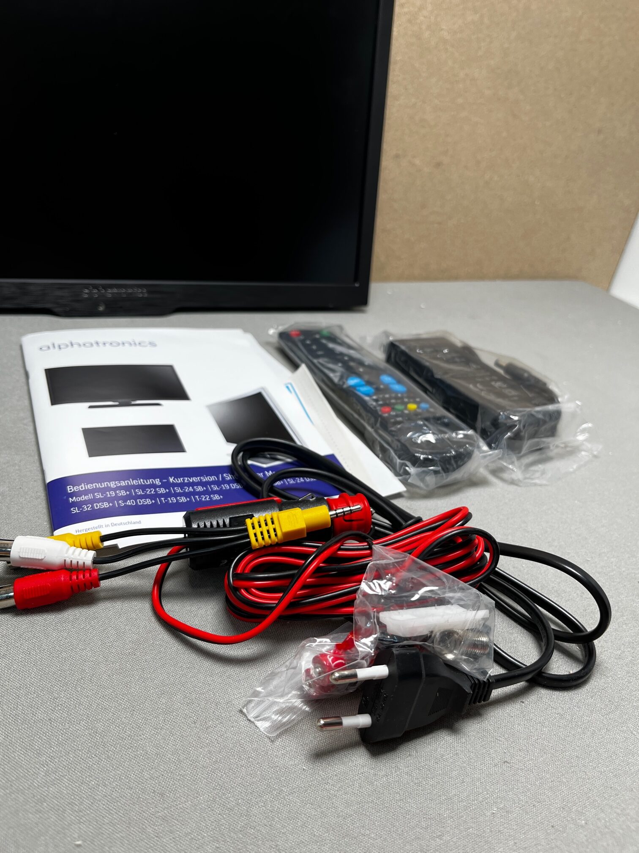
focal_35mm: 26
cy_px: 426
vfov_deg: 67.3
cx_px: 320
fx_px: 640
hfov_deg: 53.1
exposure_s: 1/100
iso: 50
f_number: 1.6
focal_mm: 5.1
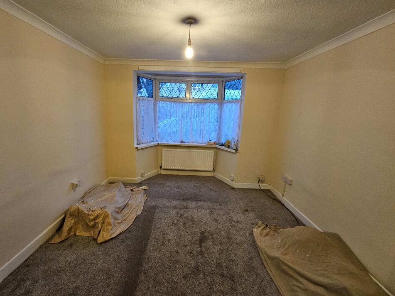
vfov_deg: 85.6
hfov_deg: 102.0
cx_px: 187
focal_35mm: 14
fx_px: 160
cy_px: 144
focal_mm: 2.2
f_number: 2.2
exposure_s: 1/33
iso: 400
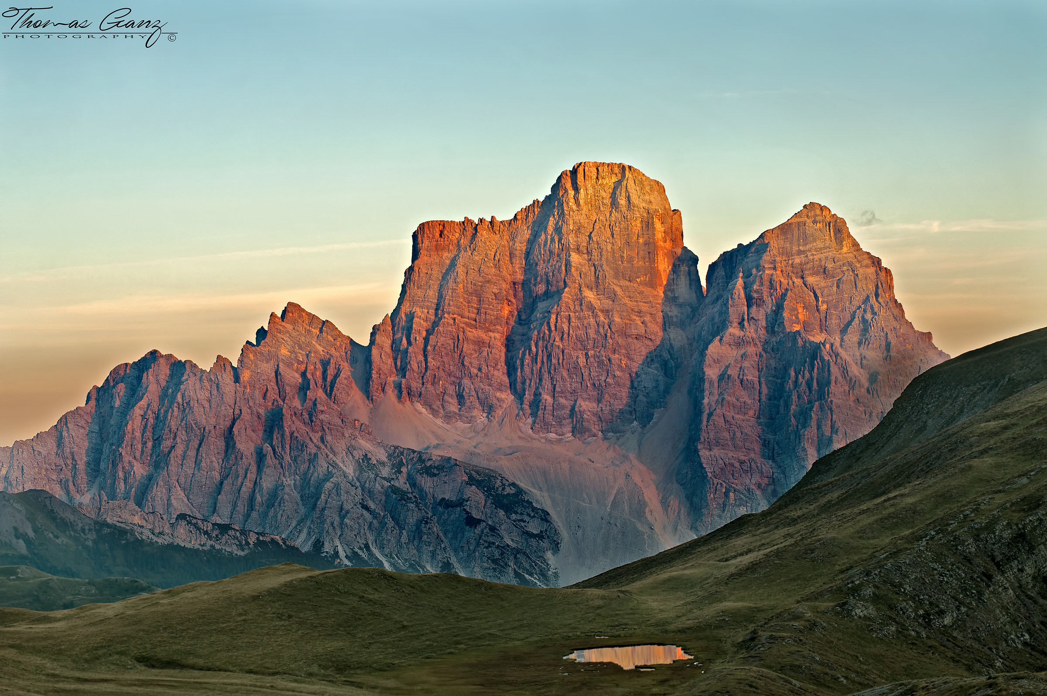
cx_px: 524
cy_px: 348
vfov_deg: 18.1
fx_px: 2179
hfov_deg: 27.0
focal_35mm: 75
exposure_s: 1/100
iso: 200
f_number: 7.1
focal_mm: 50
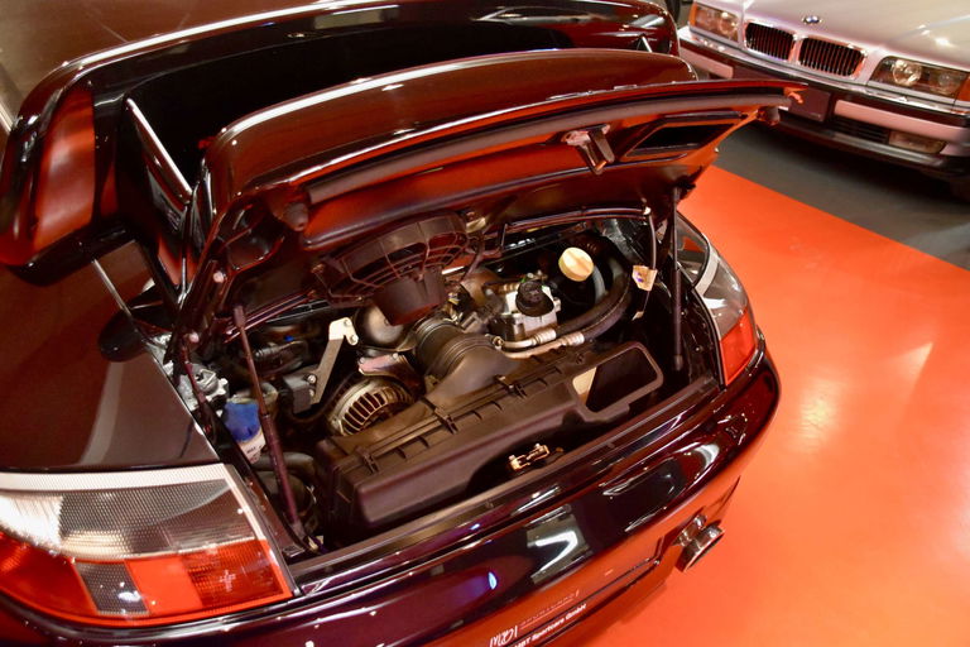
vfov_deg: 40.0
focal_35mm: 33
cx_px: 485
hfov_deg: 57.2
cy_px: 324
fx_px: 889
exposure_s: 1/60
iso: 6400
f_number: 3.8
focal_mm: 22
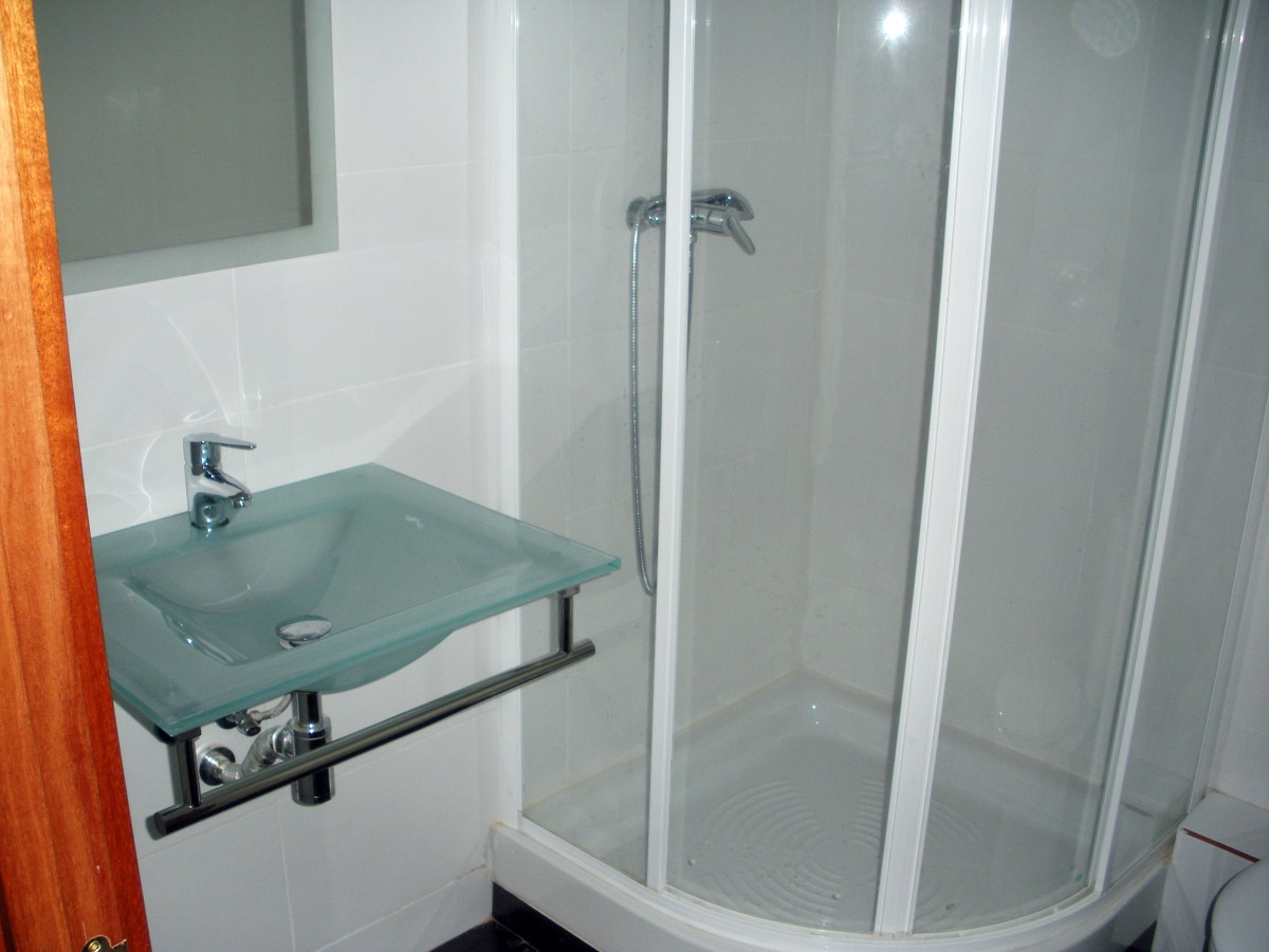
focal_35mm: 36
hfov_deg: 51.4
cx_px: 634
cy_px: 476
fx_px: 1320
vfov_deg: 39.7
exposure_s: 1/60
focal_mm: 6.3
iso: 83
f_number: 3.5
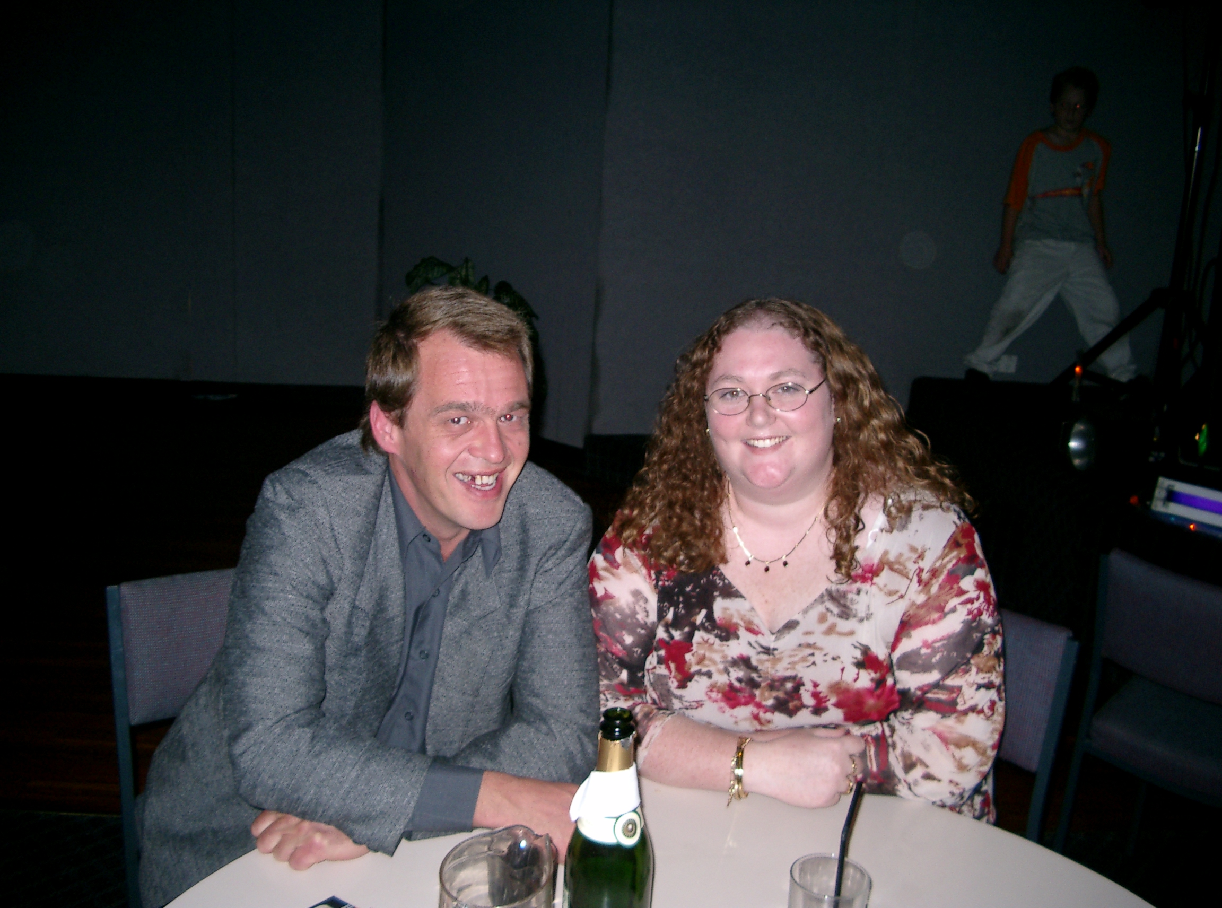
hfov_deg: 50.3
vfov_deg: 38.5
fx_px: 1302
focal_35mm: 37
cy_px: 454
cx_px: 611
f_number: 2.6
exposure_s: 1/60
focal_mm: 7.6
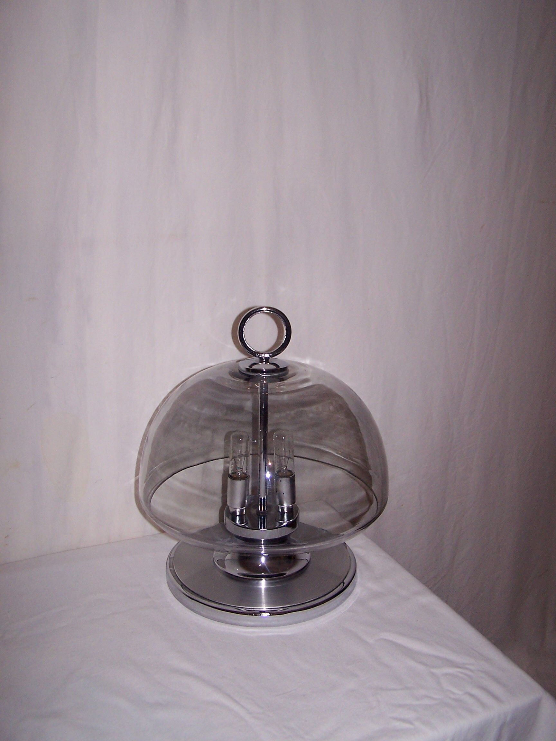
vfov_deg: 49.0
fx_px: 814
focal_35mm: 38
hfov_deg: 37.7
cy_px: 370
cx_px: 278
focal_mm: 6.3
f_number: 2.8
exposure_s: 1/60
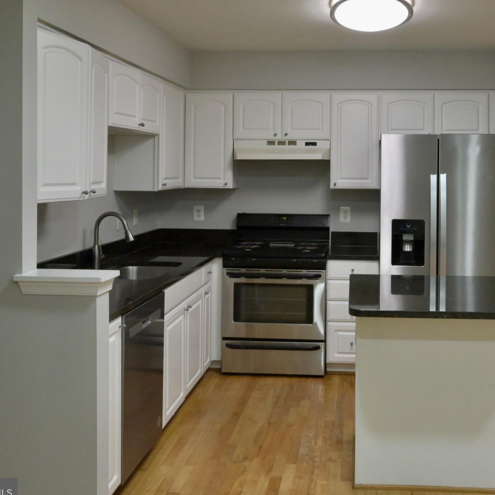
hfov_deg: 43.4
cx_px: 316
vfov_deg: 43.9
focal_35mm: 38
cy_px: 251
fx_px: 615
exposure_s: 1/125
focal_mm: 29
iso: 6400
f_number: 9
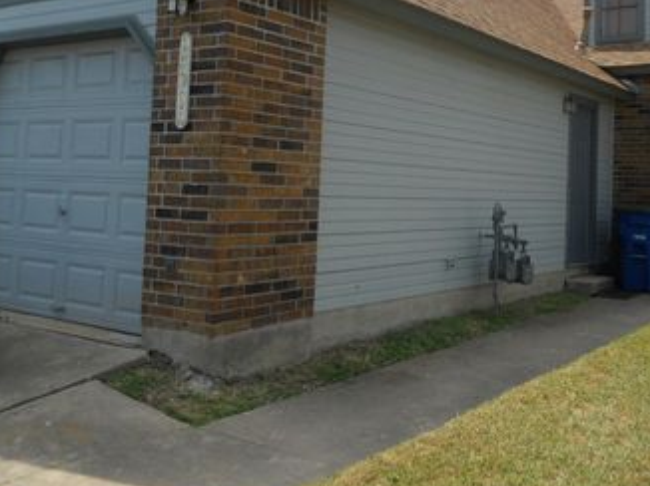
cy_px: 148
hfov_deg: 43.1
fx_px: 807
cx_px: 449
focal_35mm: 43
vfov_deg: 33.2
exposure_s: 1/1000
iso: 80
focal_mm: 5
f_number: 2.7
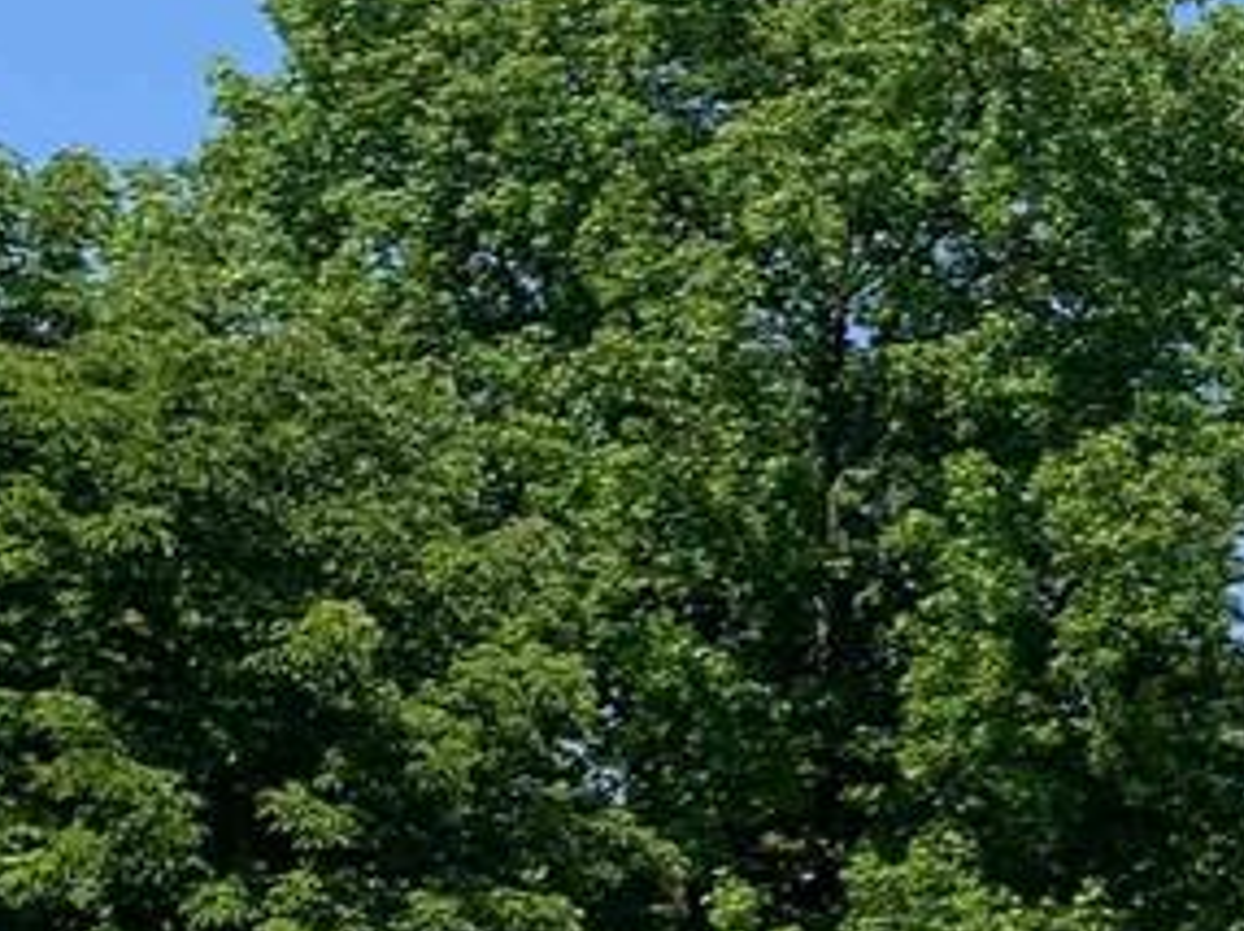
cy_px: 1101
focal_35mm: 131
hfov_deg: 12.5
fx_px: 4704
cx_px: 2792
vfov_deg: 11.1
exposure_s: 1/2915
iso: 25
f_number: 1.8
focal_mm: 4.25
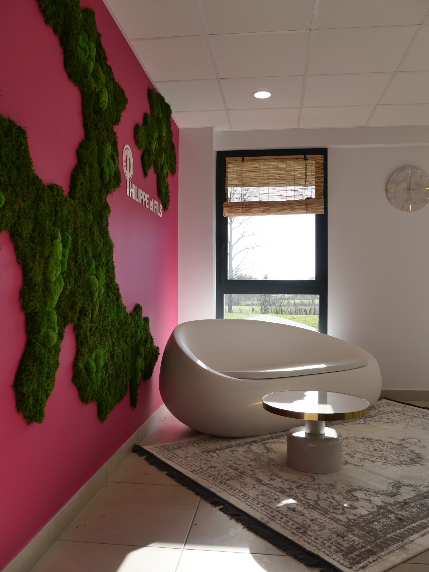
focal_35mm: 28
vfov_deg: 63.4
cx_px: 214
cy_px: 286
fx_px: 463
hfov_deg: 49.7
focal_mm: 14
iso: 200
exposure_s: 1/250
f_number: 5
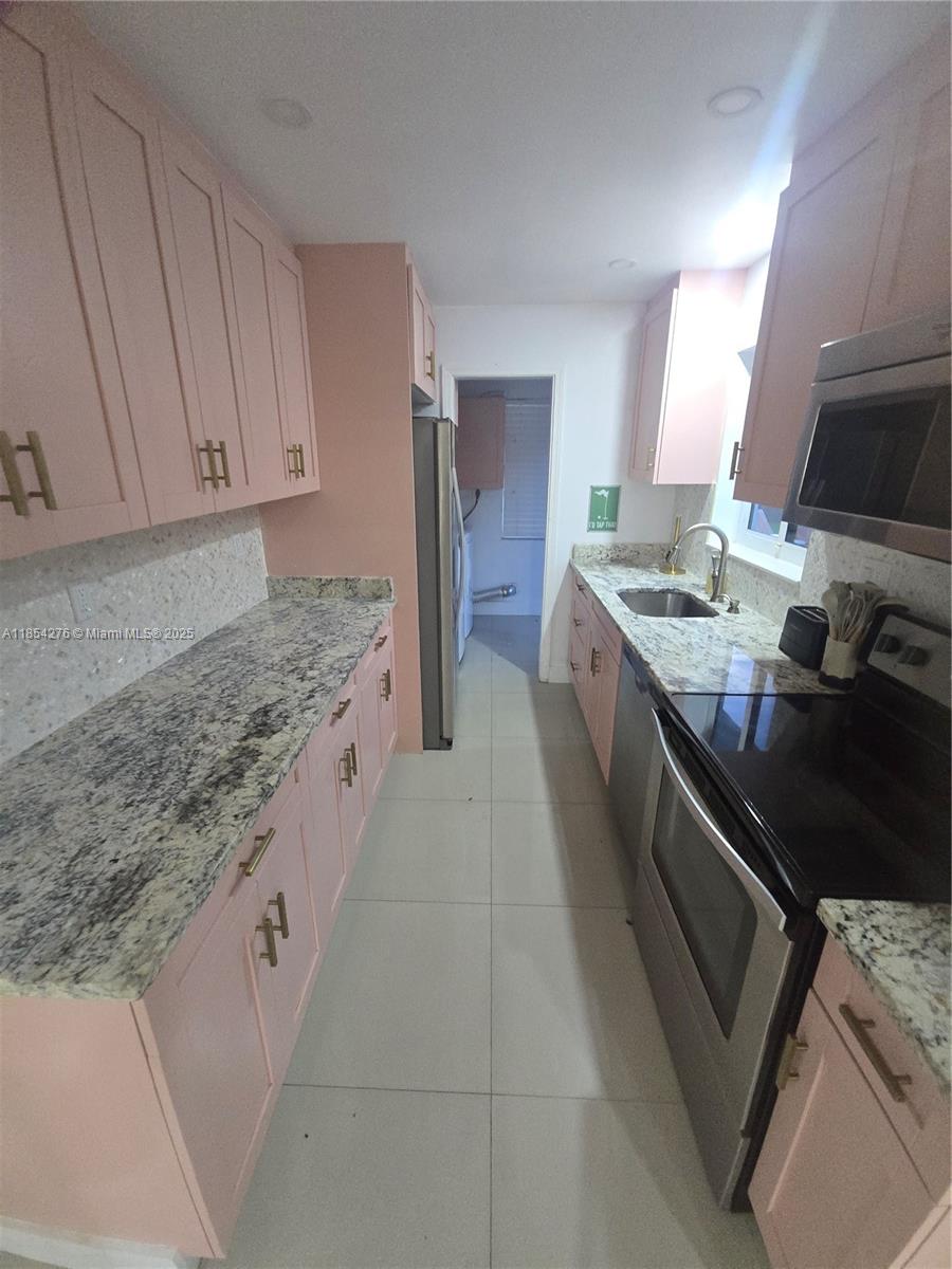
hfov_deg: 89.9
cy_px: 634
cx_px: 476
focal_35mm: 13
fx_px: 477
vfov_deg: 106.2
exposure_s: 1/60
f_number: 2.2
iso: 800
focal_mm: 2.2
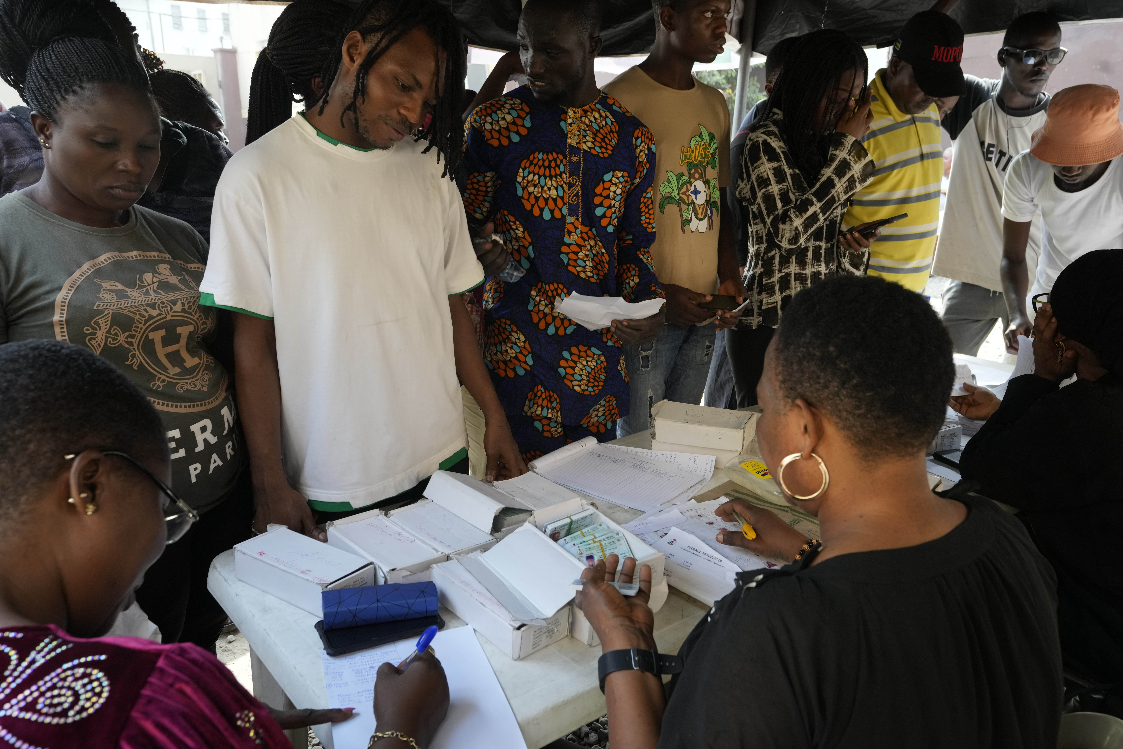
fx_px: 842
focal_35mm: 27
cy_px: 374
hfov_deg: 67.4
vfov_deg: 47.9
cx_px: 562
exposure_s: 1/200
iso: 1250
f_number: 7.1
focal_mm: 27
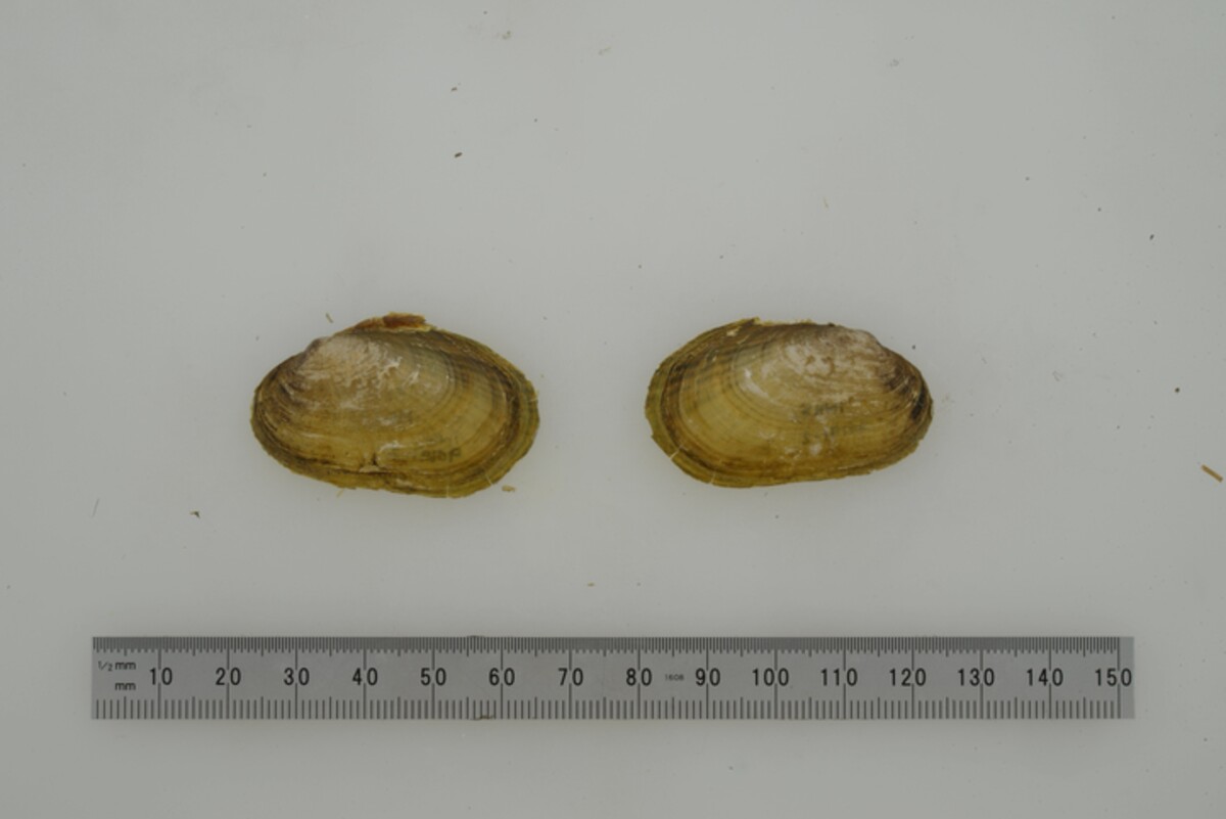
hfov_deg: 33.4
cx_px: 613
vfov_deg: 22.6
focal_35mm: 60
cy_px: 410
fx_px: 2044
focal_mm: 60
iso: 100
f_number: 32
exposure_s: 1/6
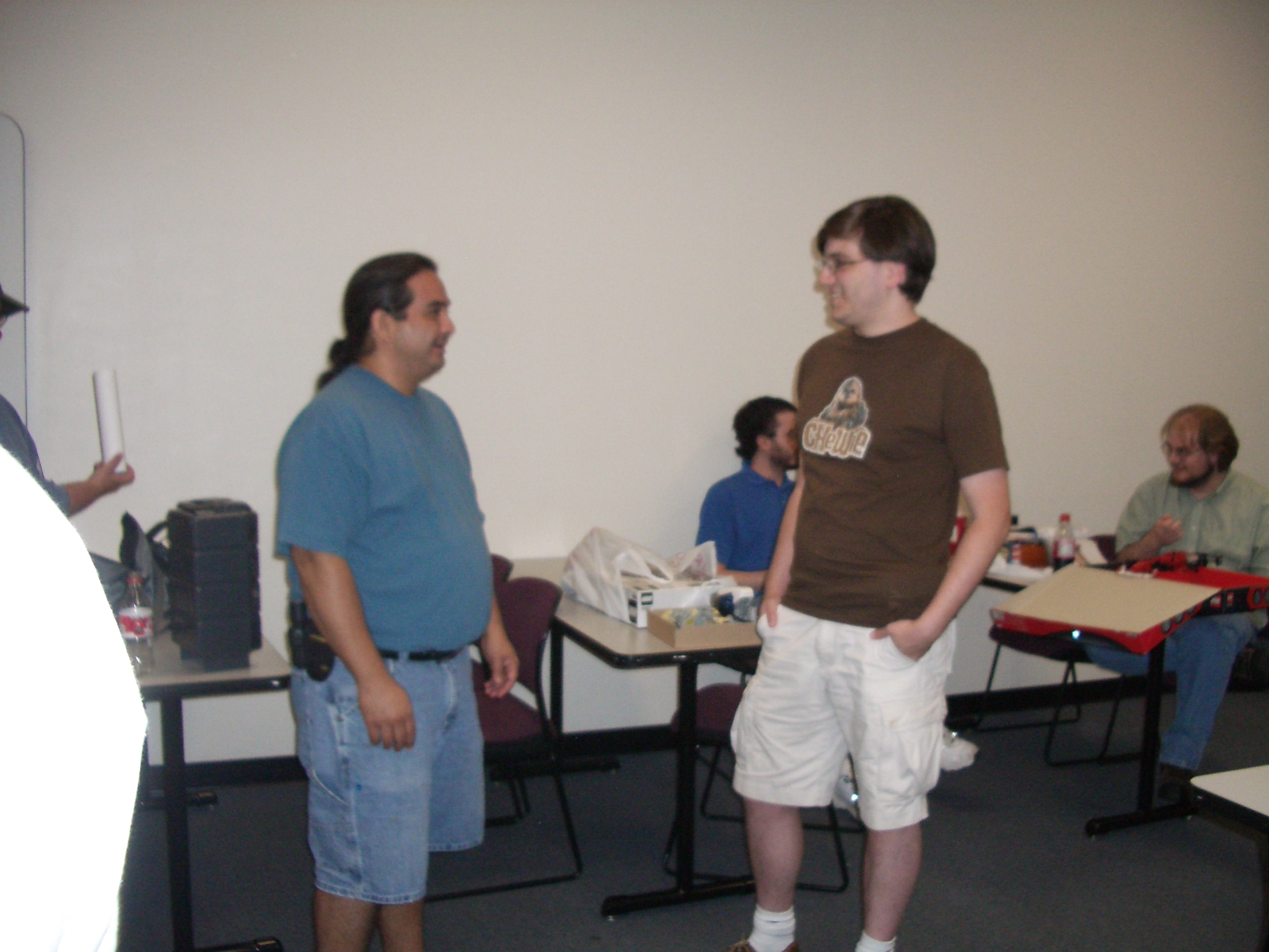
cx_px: 634
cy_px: 476
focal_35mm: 35
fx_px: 1283
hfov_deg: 52.6
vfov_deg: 40.7
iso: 200
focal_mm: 5.8
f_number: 2.6
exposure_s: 1/60
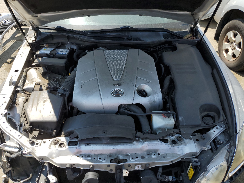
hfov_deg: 67.3
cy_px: 92
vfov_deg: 53.1
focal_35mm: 26
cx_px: 122
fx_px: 183
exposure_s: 1/1667
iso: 50
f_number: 1.5
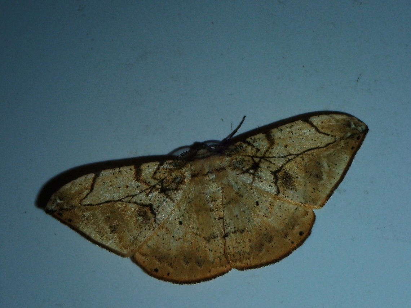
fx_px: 1187
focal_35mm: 100
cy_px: 154
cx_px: 206
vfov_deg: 14.8
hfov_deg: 19.6
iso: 200
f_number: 6.3
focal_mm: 18
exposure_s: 1/200
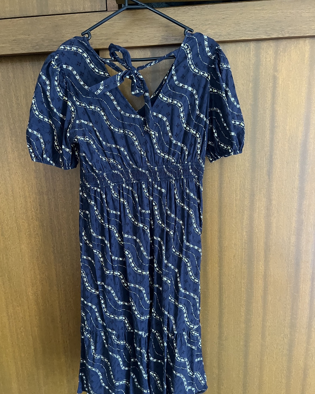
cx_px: 153
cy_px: 215
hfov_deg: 51.5
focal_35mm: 28
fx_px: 326
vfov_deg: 62.1
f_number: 1.5
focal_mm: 5.7
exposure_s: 1/45
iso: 500
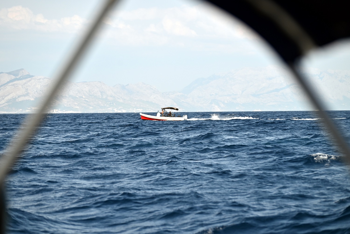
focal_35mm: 125
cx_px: 175
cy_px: 117
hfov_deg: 16.4
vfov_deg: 11.0
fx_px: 1216
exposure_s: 1/2500
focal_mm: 125
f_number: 4.8
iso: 250
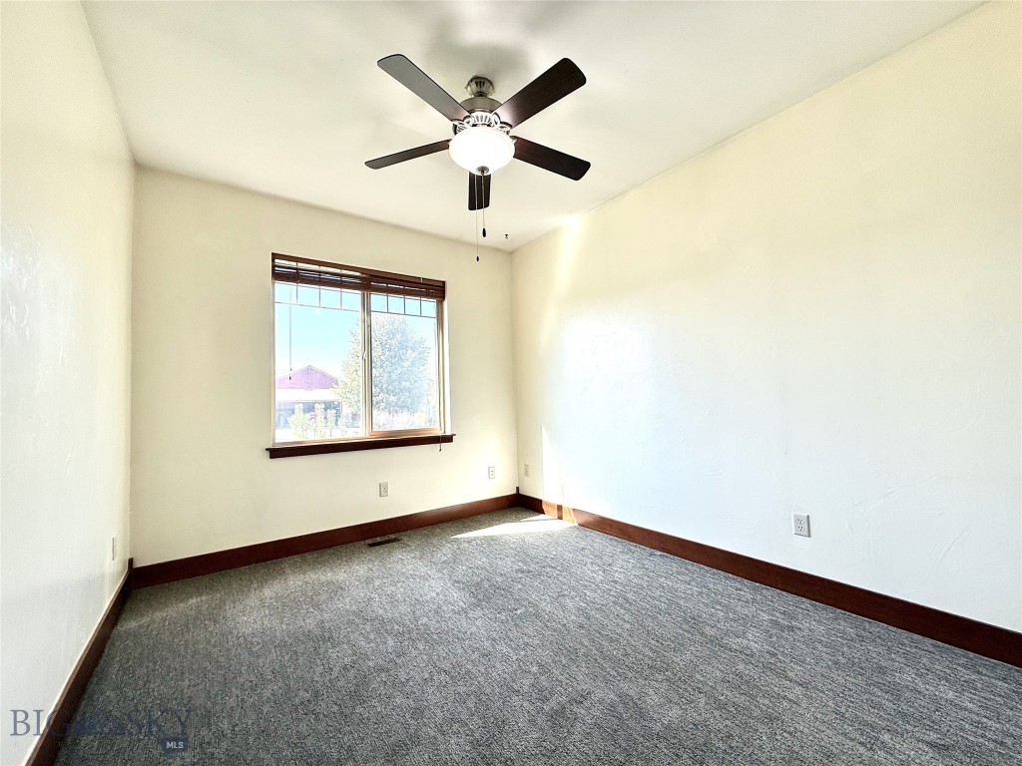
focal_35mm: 14
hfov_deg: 102.1
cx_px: 511
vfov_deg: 85.7
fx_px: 413
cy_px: 383
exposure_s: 1/234
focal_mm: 2.22
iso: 64
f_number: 2.2
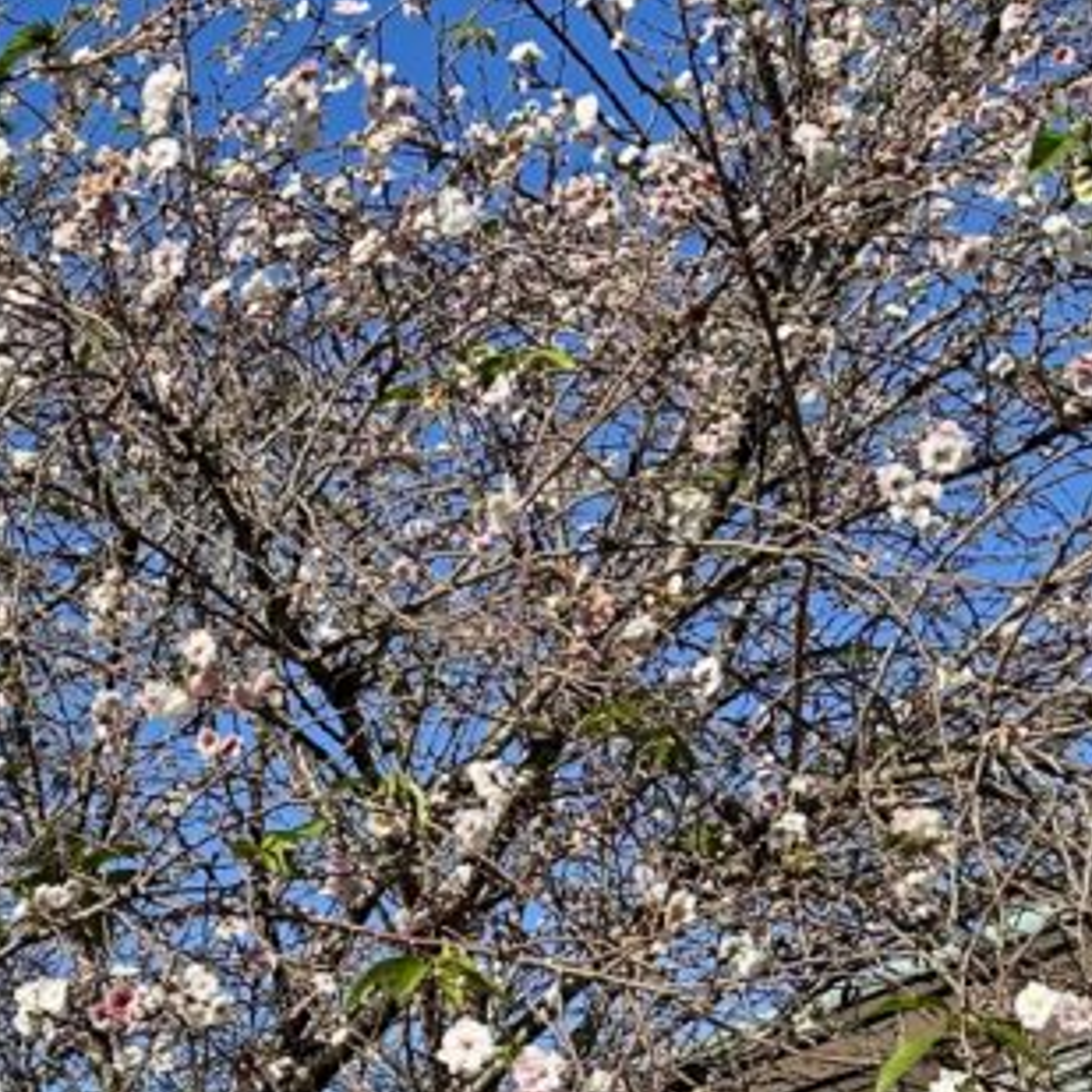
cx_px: -474
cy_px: 1159
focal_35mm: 88
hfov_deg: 17.9
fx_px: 3141
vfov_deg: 19.0
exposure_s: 1/3058
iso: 80
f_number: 1.78
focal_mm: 6.86
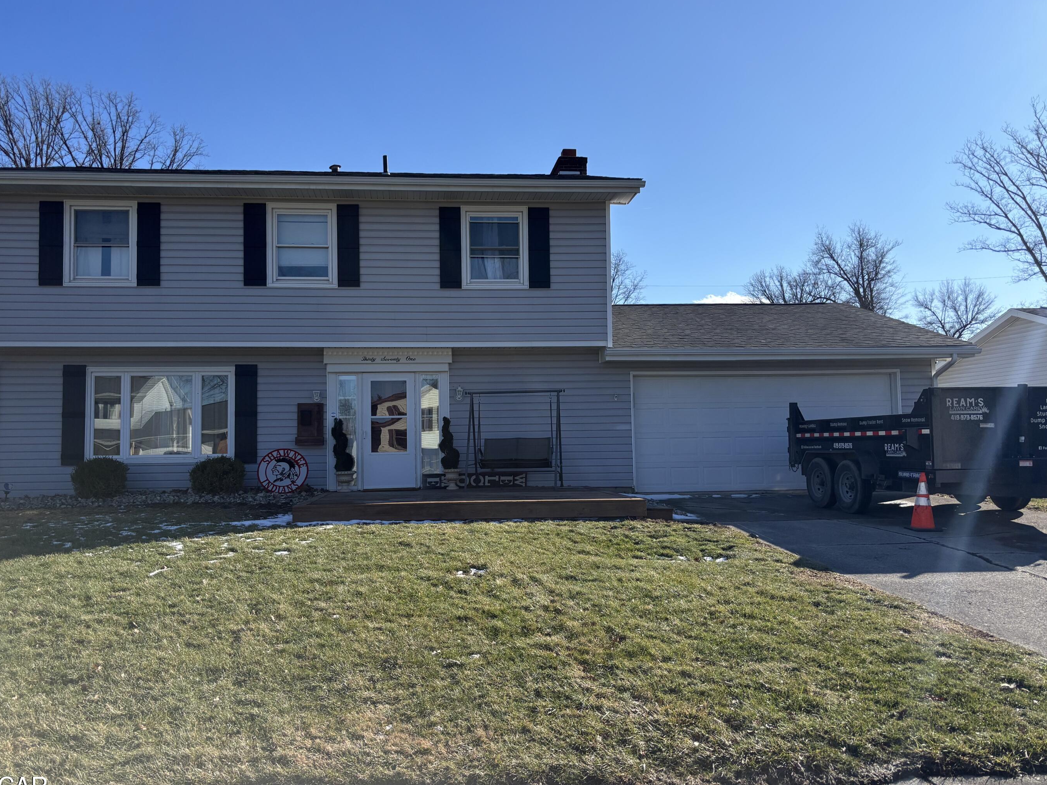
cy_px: 388
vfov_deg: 48.2
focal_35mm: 29
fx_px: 877
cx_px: 477
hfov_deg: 61.6
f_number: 1.6
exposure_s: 1/5952
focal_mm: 5.96
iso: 50
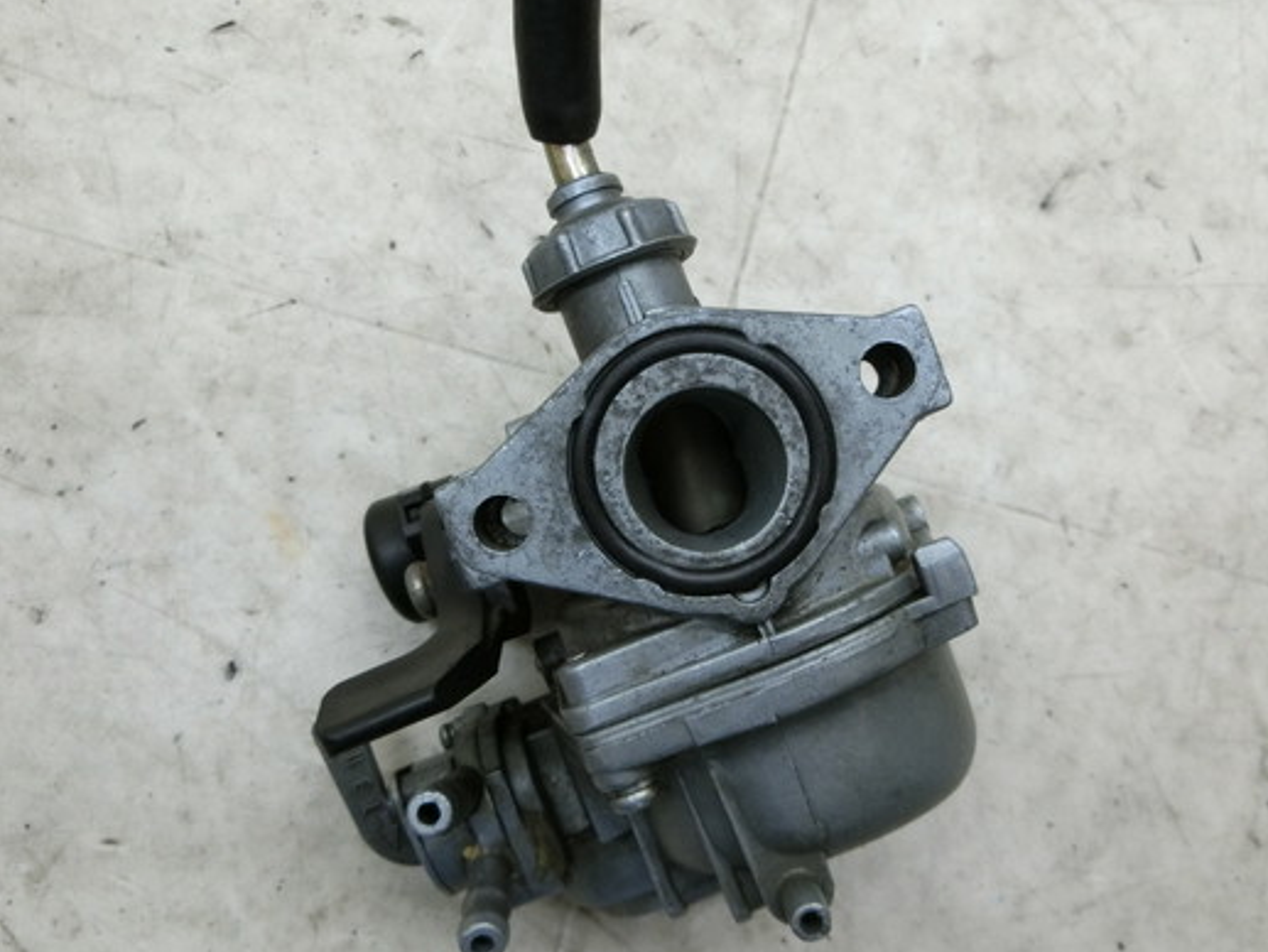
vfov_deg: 48.1
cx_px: 692
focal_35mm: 29
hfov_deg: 61.5
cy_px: 532
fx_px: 1063
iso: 400
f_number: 3.5
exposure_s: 1/100
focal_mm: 4.5
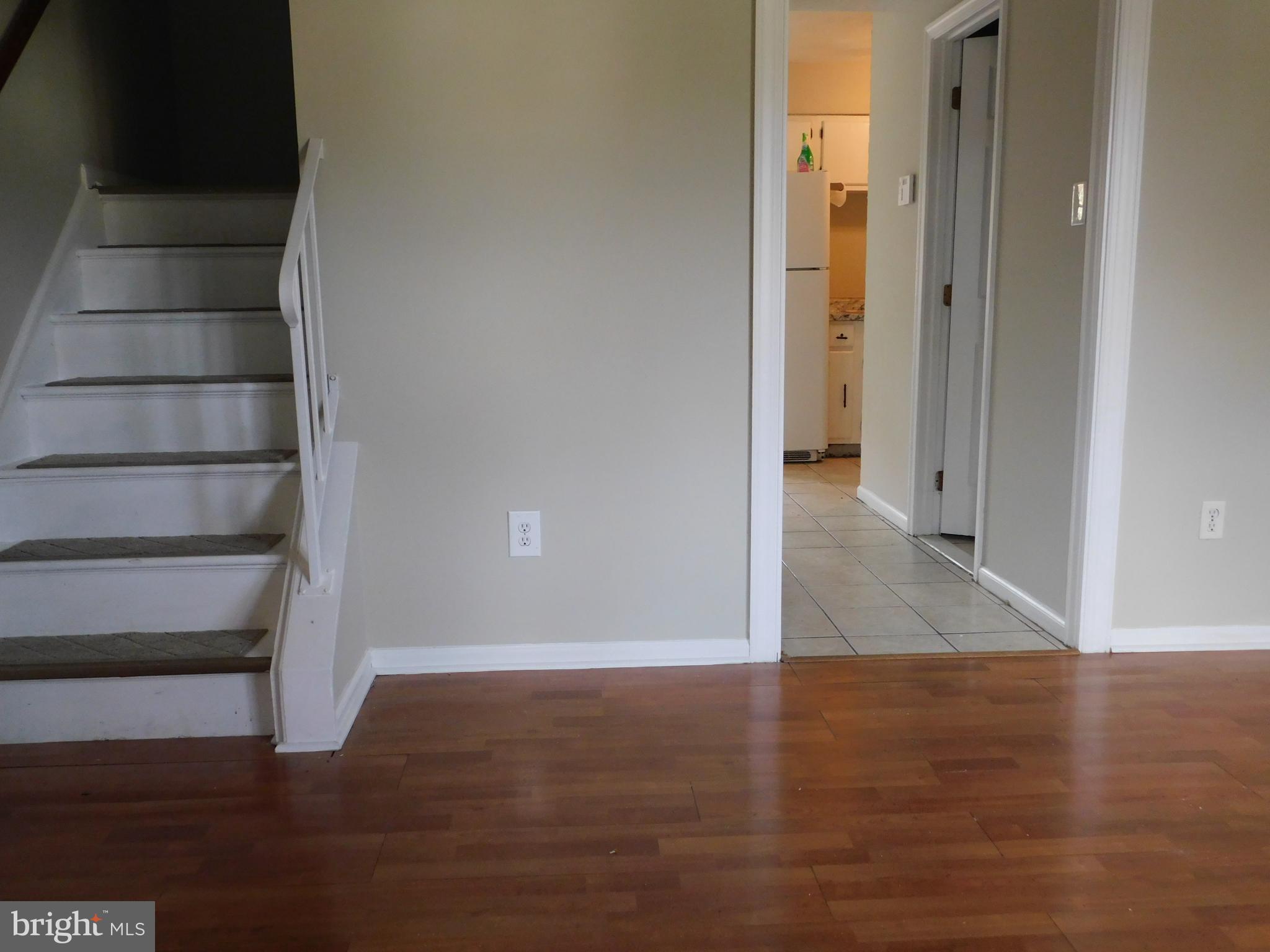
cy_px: 476
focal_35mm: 30
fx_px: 1101
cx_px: 635
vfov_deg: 46.8
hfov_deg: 60.0
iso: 320
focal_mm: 5.3
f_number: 3.2
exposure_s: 1/30
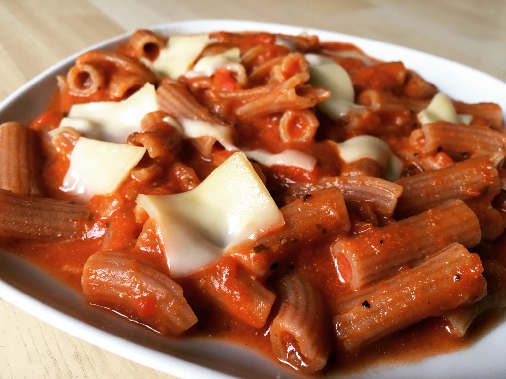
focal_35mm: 29
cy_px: 190
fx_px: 424
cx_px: 253
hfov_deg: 61.7
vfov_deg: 48.2
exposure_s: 1/33
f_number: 2.2
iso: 64
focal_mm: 4.15
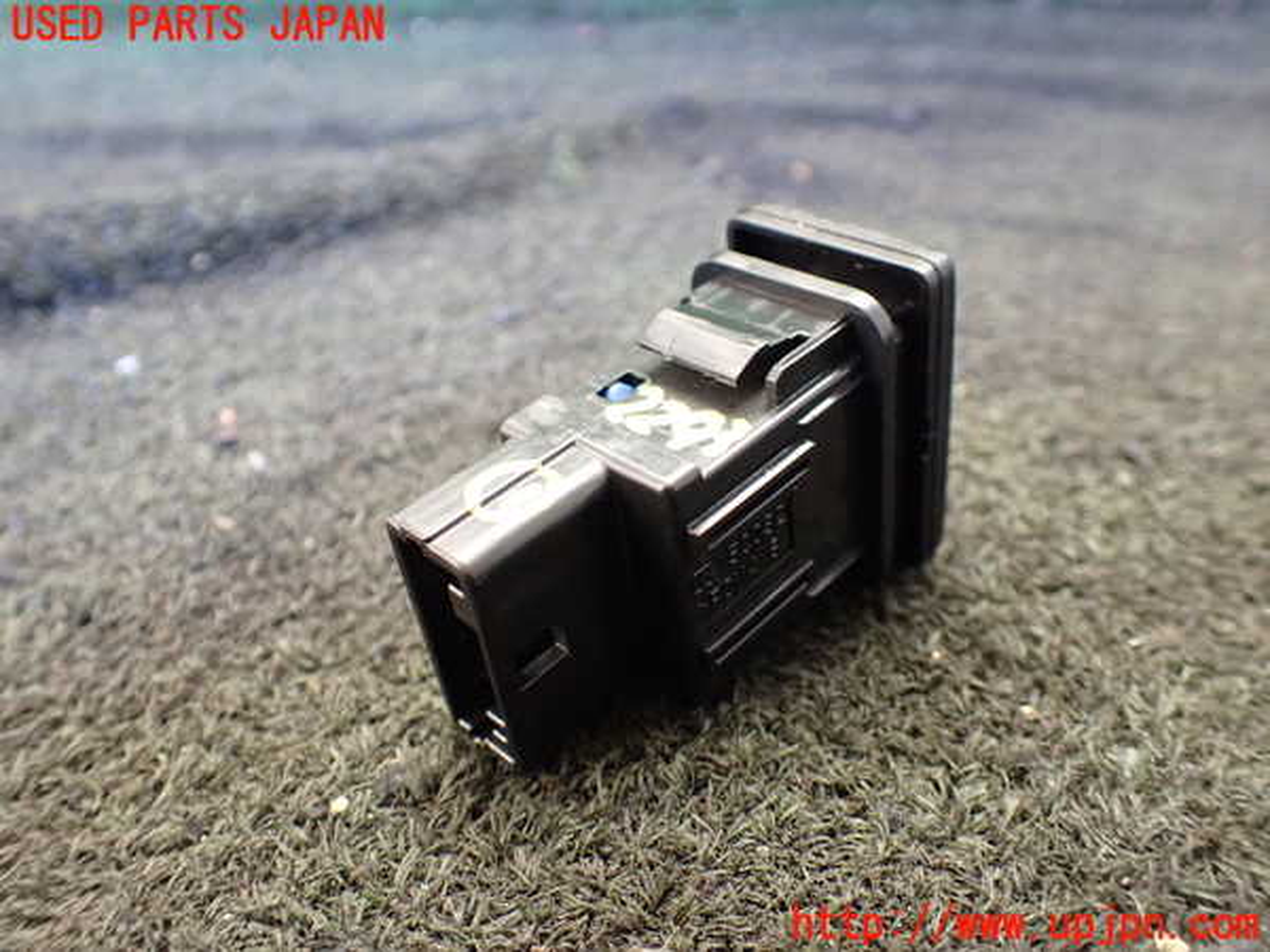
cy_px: 476
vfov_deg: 46.8
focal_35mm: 30
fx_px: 1101
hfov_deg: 60.0
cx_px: 635
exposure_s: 1/80
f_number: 2.3
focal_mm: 5.4
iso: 800
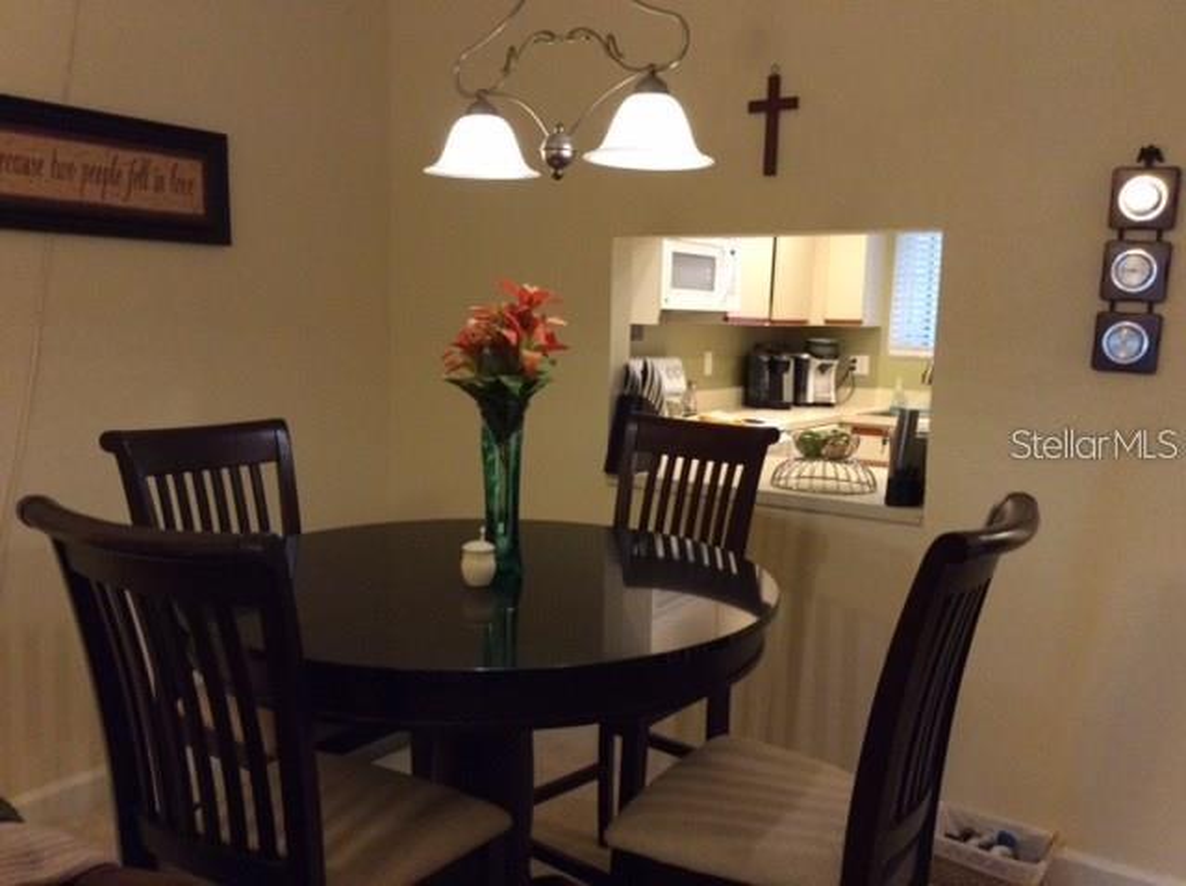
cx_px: 593
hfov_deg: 56.9
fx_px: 1095
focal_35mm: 32
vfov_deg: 44.1
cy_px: 443
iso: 200
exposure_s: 1/24
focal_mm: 3.3
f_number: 2.4
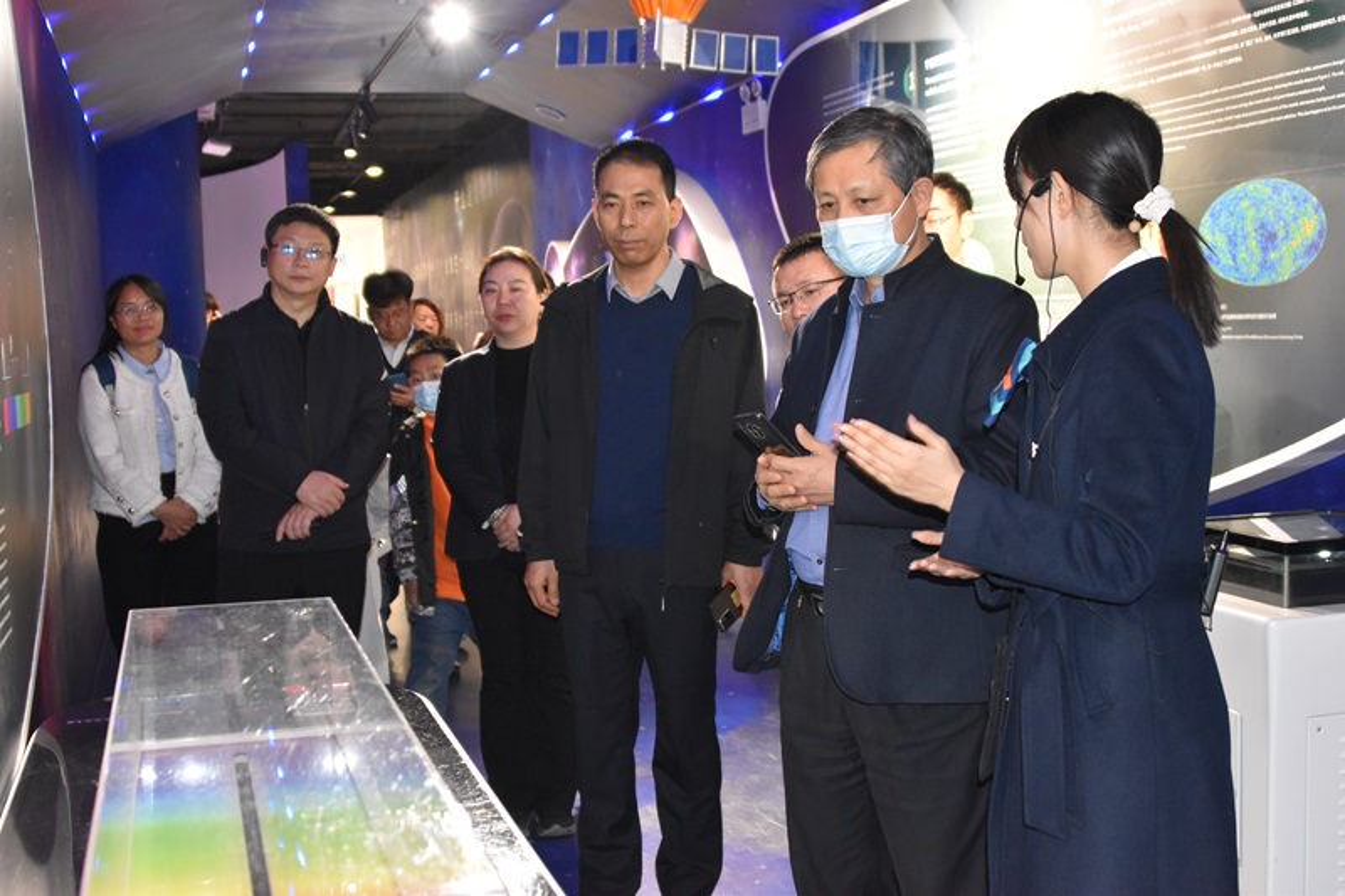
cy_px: 448
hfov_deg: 46.4
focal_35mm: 42
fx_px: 1569
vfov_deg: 31.9
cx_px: 672
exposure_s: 1/60
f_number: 3.5
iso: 3200
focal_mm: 28
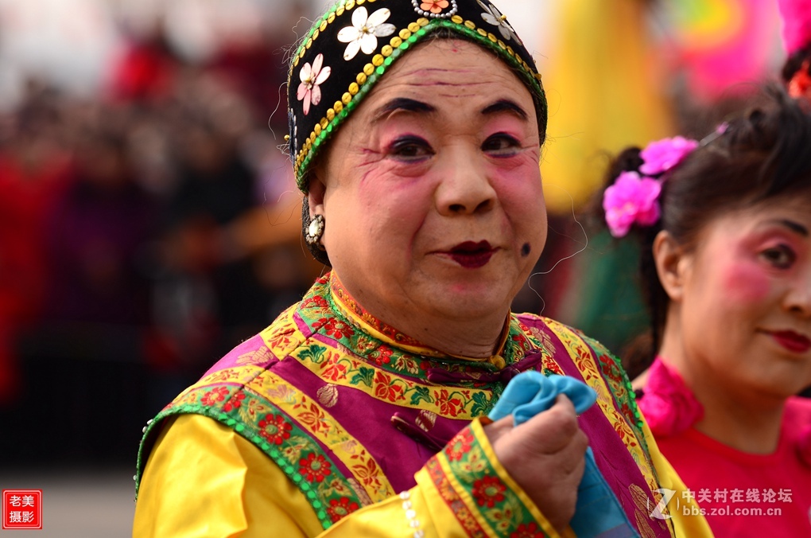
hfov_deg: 10.2
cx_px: 406
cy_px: 269
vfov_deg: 6.8
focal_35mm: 202
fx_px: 4553
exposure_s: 1/800
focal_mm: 135
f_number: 3.5
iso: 100
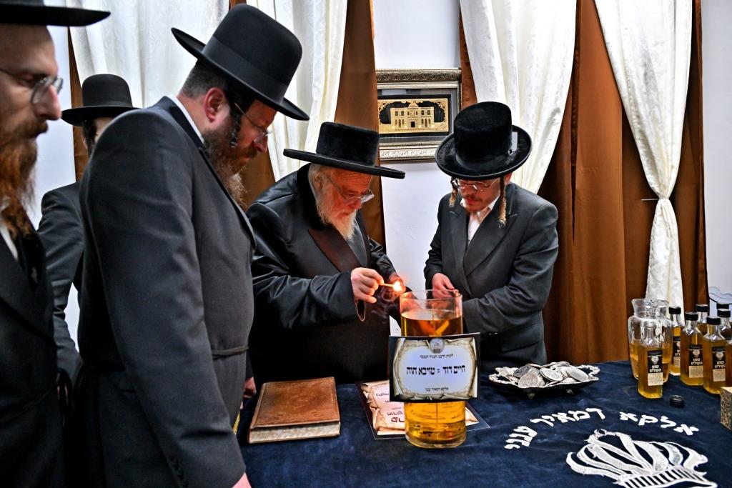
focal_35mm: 24
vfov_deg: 53.1
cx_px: 366
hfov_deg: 73.7
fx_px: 488
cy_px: 244
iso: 2000
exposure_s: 1/160
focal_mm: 24
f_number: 4.5
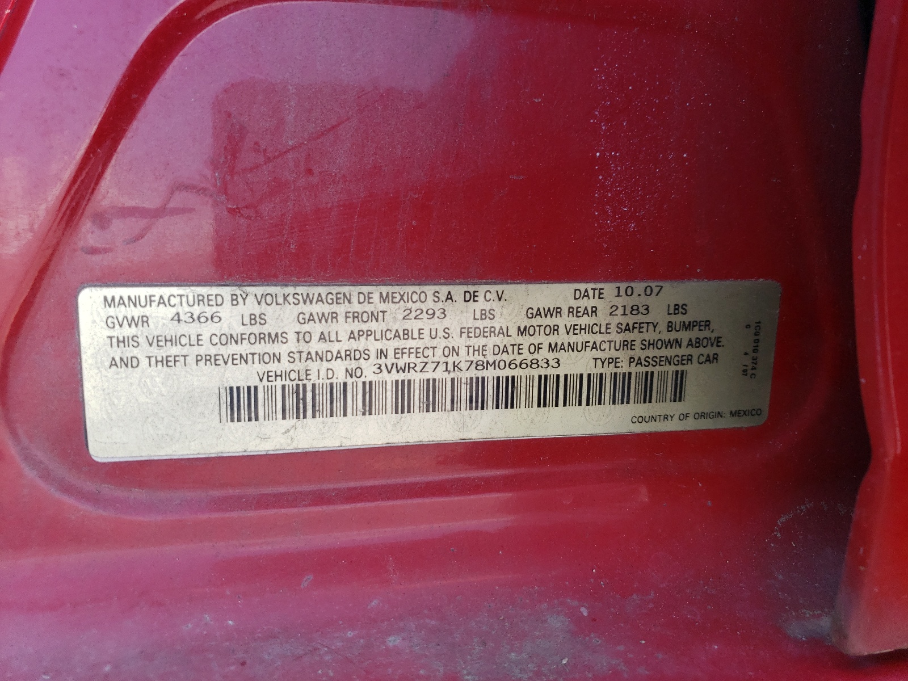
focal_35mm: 26
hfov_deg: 67.3
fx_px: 682
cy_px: 340
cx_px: 454
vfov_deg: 53.1
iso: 50
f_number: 1.5
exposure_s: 1/357
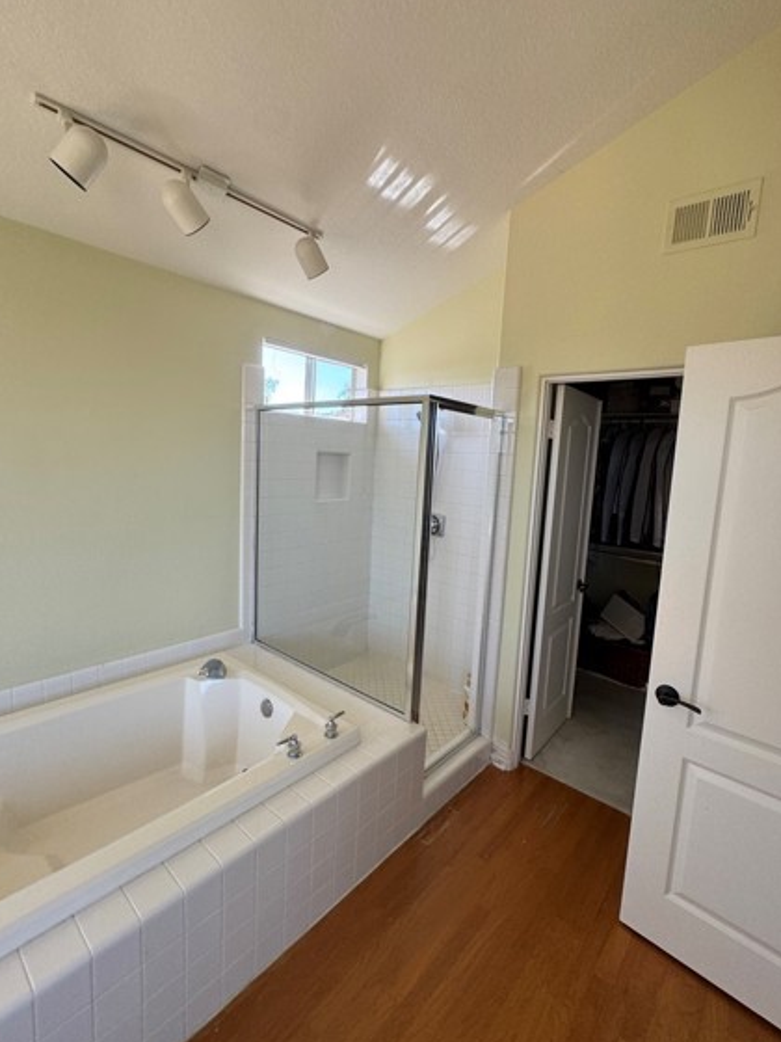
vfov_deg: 94.5
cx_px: 387
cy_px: 515
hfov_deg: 78.1
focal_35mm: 16
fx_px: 481
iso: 40
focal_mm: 2.22
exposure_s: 1/99
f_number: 2.2
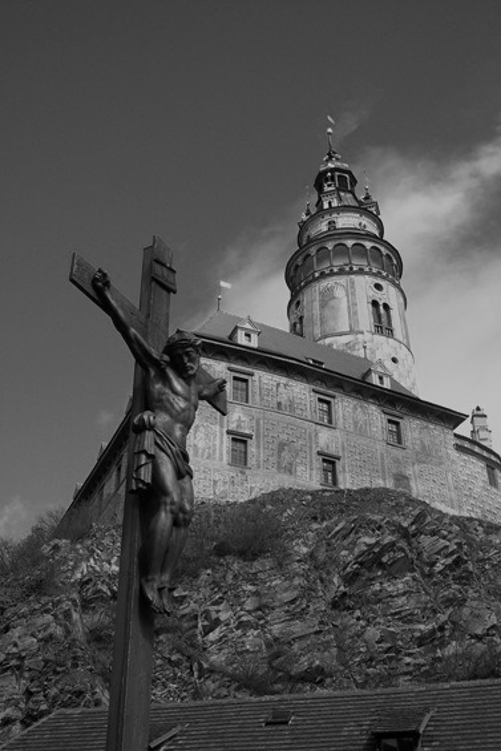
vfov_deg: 47.4
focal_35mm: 41
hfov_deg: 32.6
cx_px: 221
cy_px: 378
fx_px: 855
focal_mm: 8
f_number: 4
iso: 100
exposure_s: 1/750
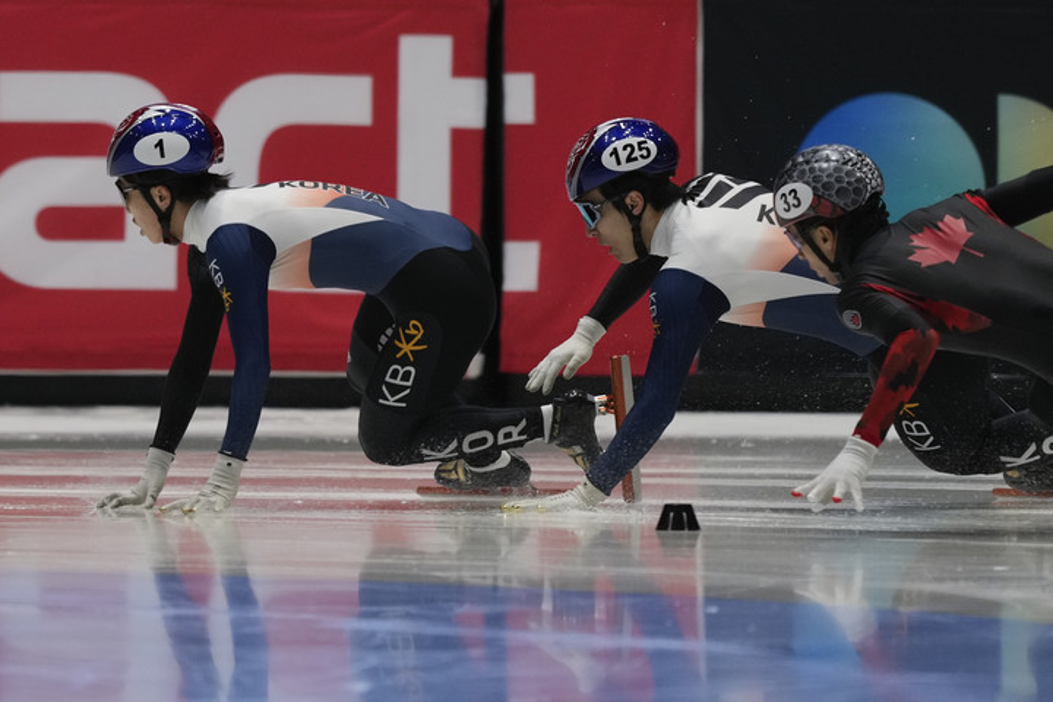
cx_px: 526
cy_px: 351
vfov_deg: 3.4
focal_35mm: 400
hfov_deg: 5.2
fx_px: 11699
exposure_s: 1/1600
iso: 2000
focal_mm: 400
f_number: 2.8
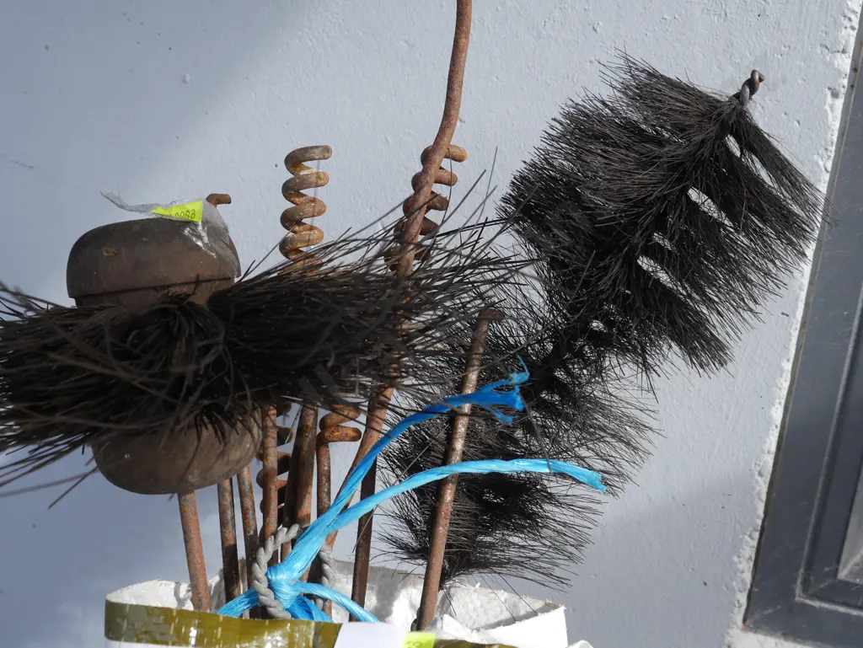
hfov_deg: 46.8
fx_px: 998
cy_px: 324
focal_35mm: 40
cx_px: 432
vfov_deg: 36.0
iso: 200
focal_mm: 20
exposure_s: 1/250
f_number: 6.3
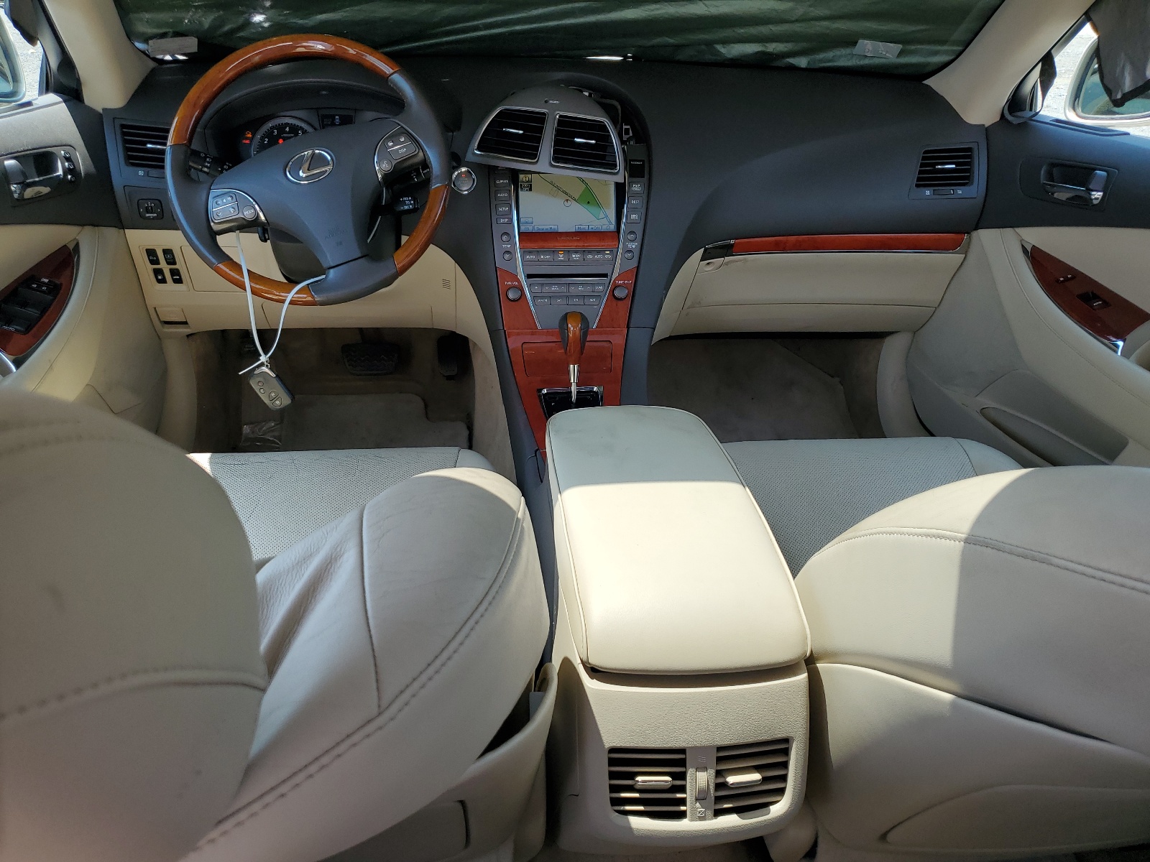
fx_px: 864
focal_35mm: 26
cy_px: 431
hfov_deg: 67.3
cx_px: 575
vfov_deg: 53.1
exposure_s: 1/526
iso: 50
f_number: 1.5
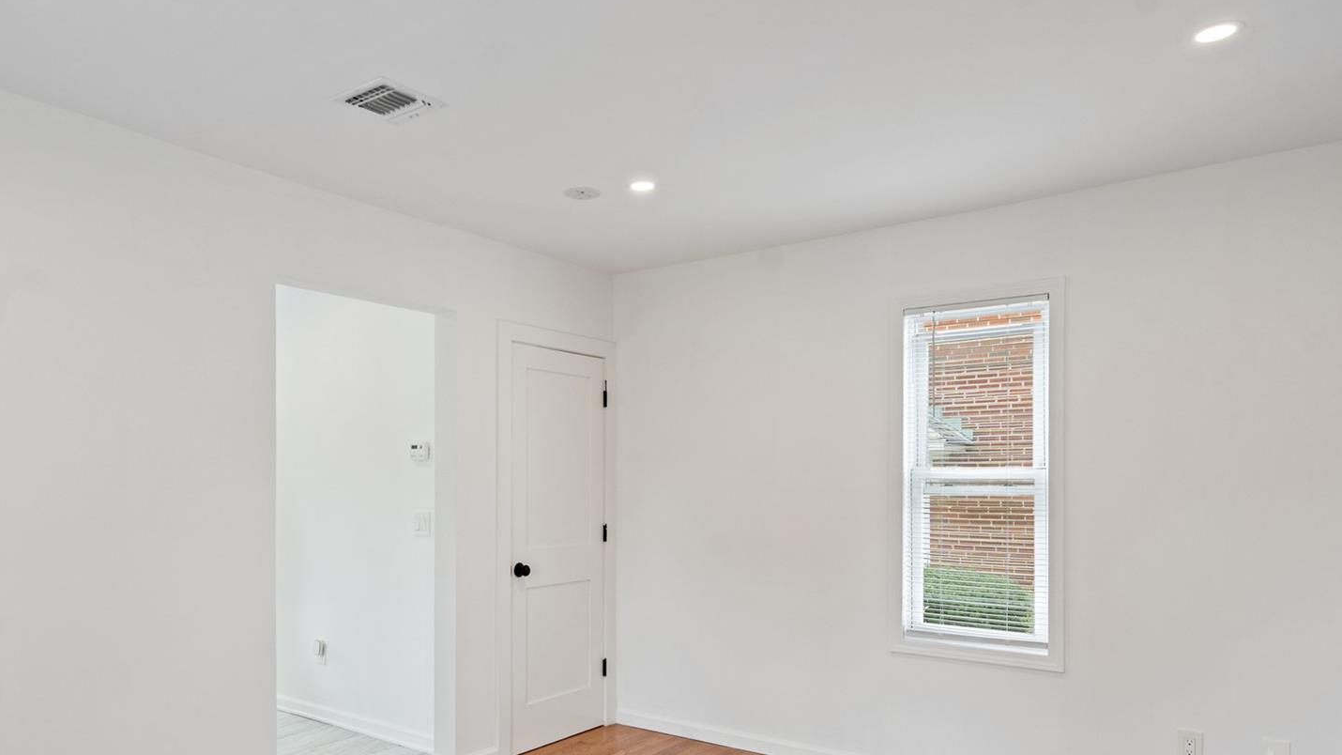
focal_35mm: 24
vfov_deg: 46.8
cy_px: 509
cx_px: 540
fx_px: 854
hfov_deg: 75.5
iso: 160
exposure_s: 1/10
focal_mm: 16
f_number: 6.3
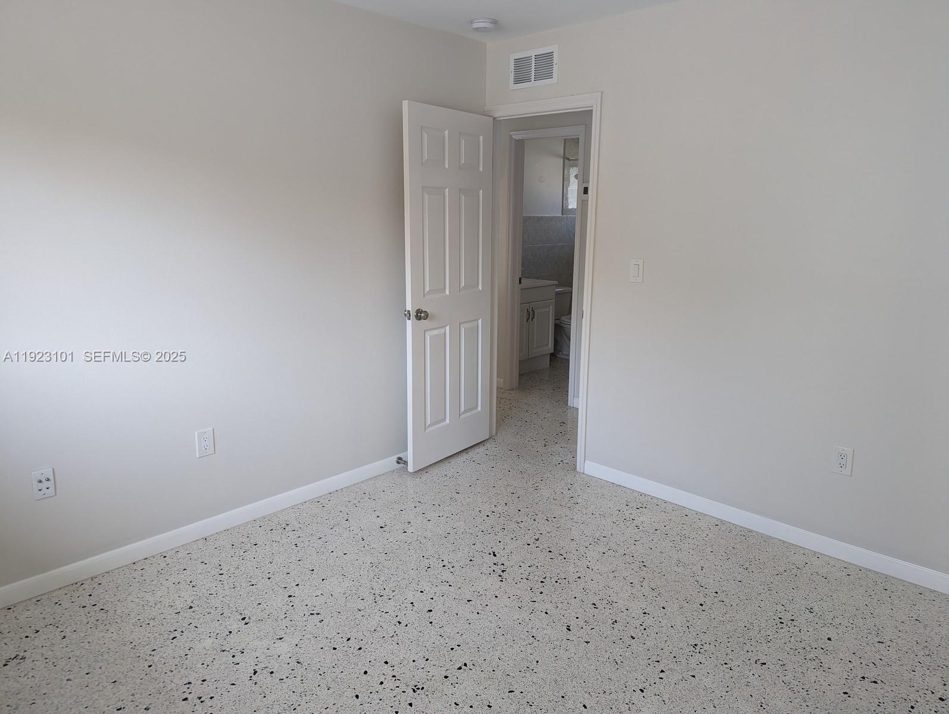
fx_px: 659
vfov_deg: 56.9
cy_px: 357
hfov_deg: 71.5
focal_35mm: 24
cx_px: 474
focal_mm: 6.81
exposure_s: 1/45.1
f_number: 1.85
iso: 45
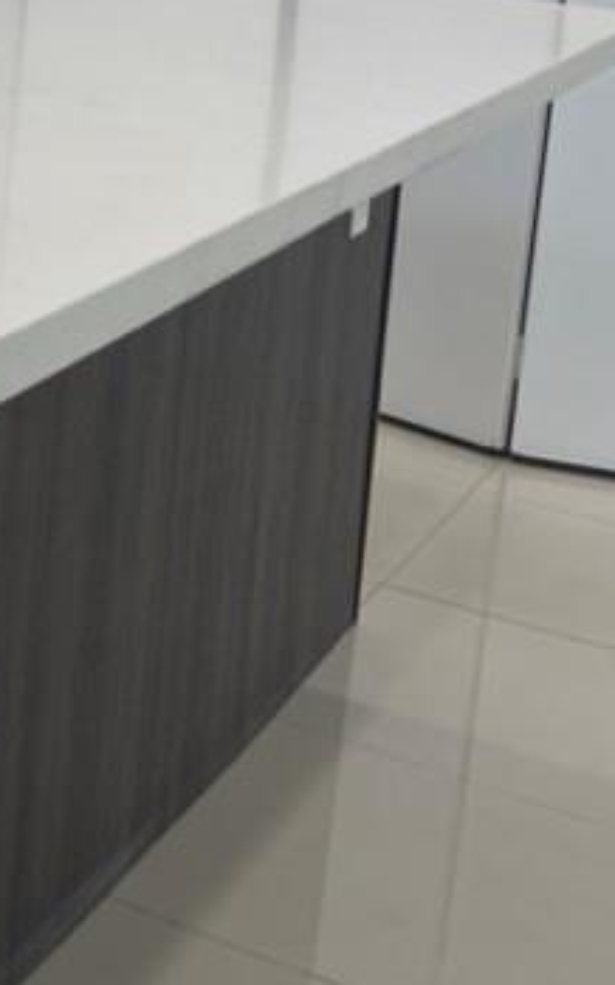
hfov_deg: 12.8
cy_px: -49
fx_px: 2173
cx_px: -807
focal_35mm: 81
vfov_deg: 24.1
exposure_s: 1/120
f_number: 1.6
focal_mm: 5.1
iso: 64
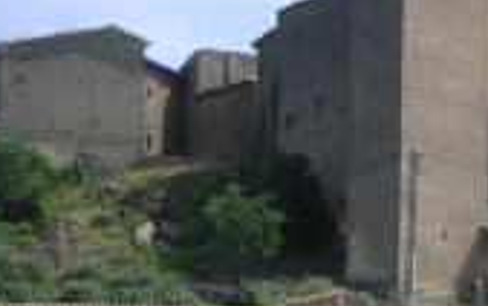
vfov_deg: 6.6
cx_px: 494
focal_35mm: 198
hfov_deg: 10.5
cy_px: 217
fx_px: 2636
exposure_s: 1/750
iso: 50
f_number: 3.2
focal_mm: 12.2
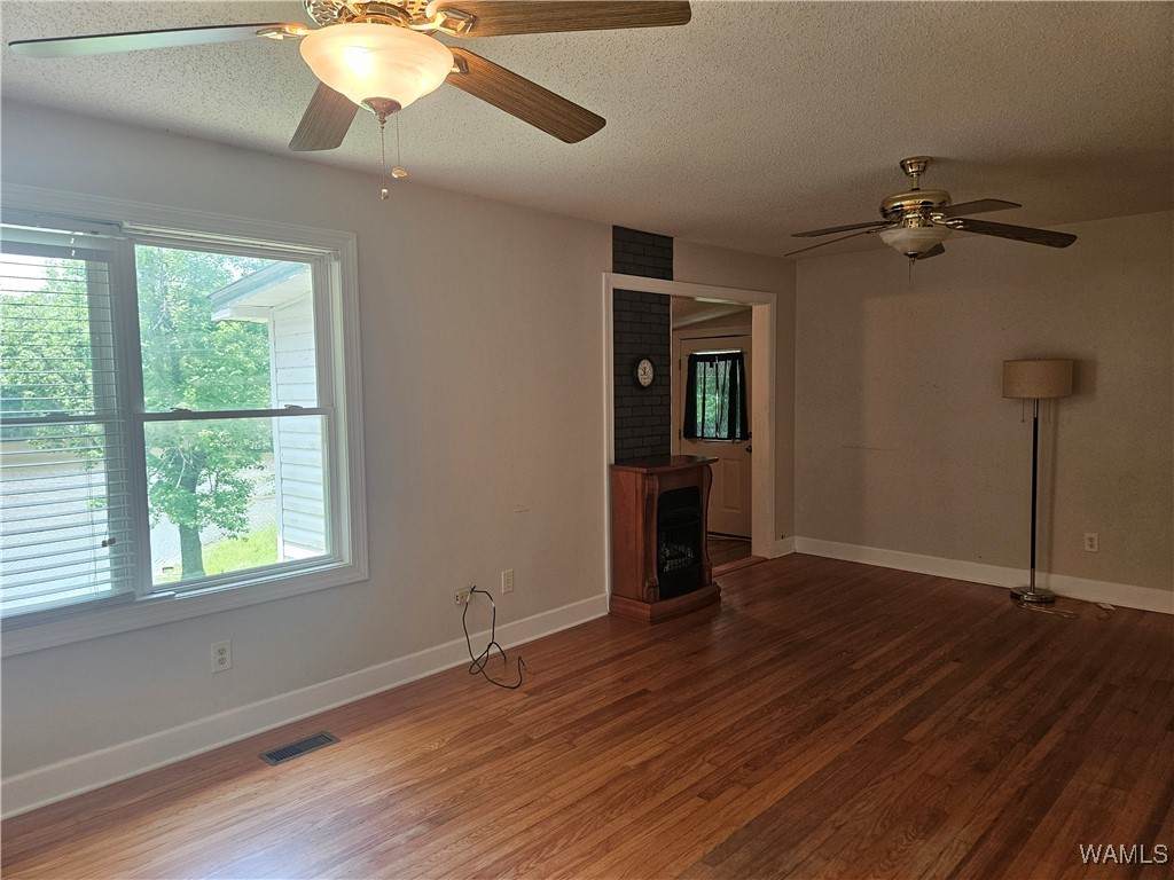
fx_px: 780
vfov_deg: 58.9
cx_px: 587
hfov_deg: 73.9
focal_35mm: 23
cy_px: 440
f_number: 1.8
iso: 125
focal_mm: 5.4
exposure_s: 1/120
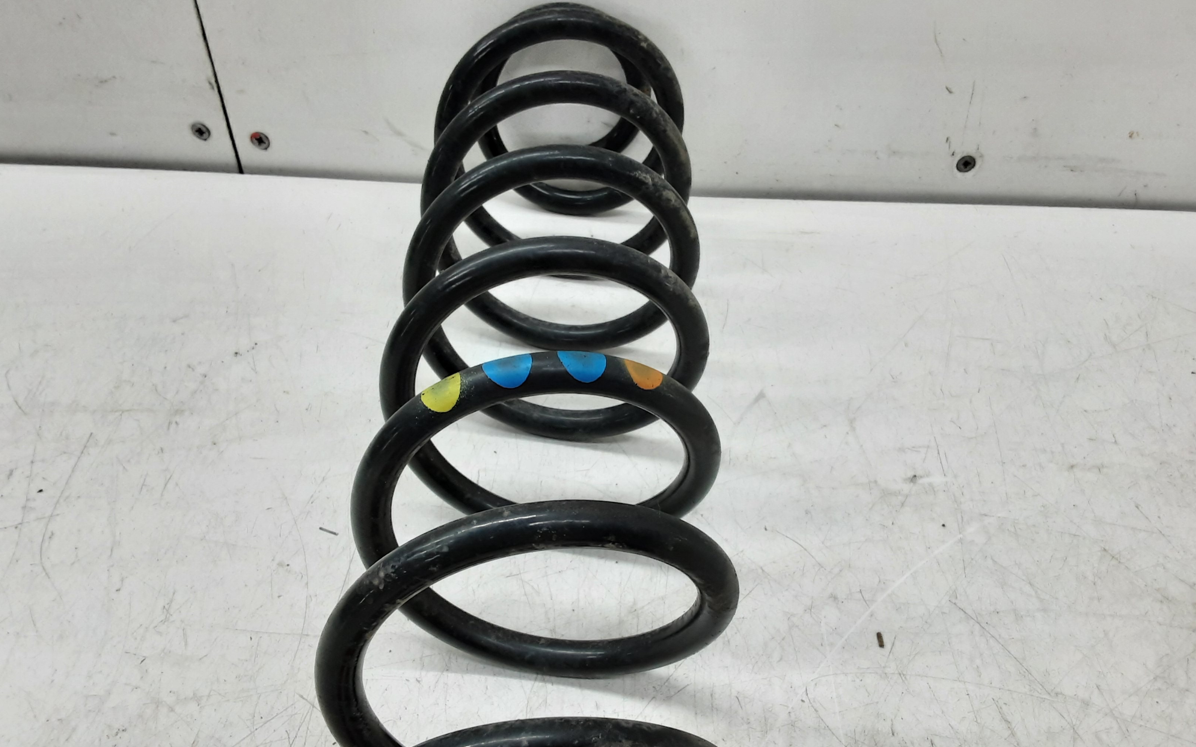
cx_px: 592
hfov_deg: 64.6
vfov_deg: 43.0
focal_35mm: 29
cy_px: 442
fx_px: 945
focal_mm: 2.91
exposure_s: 1/50
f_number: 1.9
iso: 80
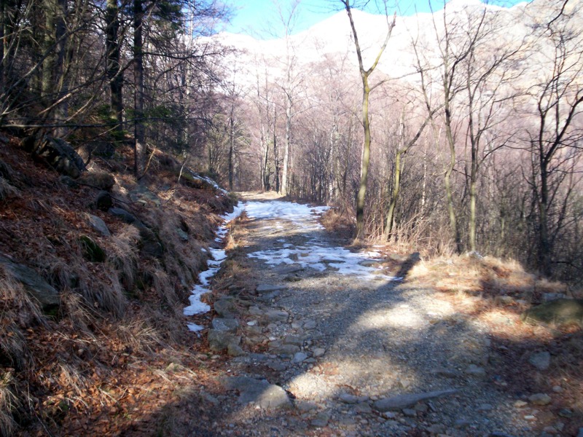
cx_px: 292
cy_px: 218
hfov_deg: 51.4
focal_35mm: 36
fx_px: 606
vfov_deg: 39.7
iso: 100
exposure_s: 1/145
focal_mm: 5.9
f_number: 4.5
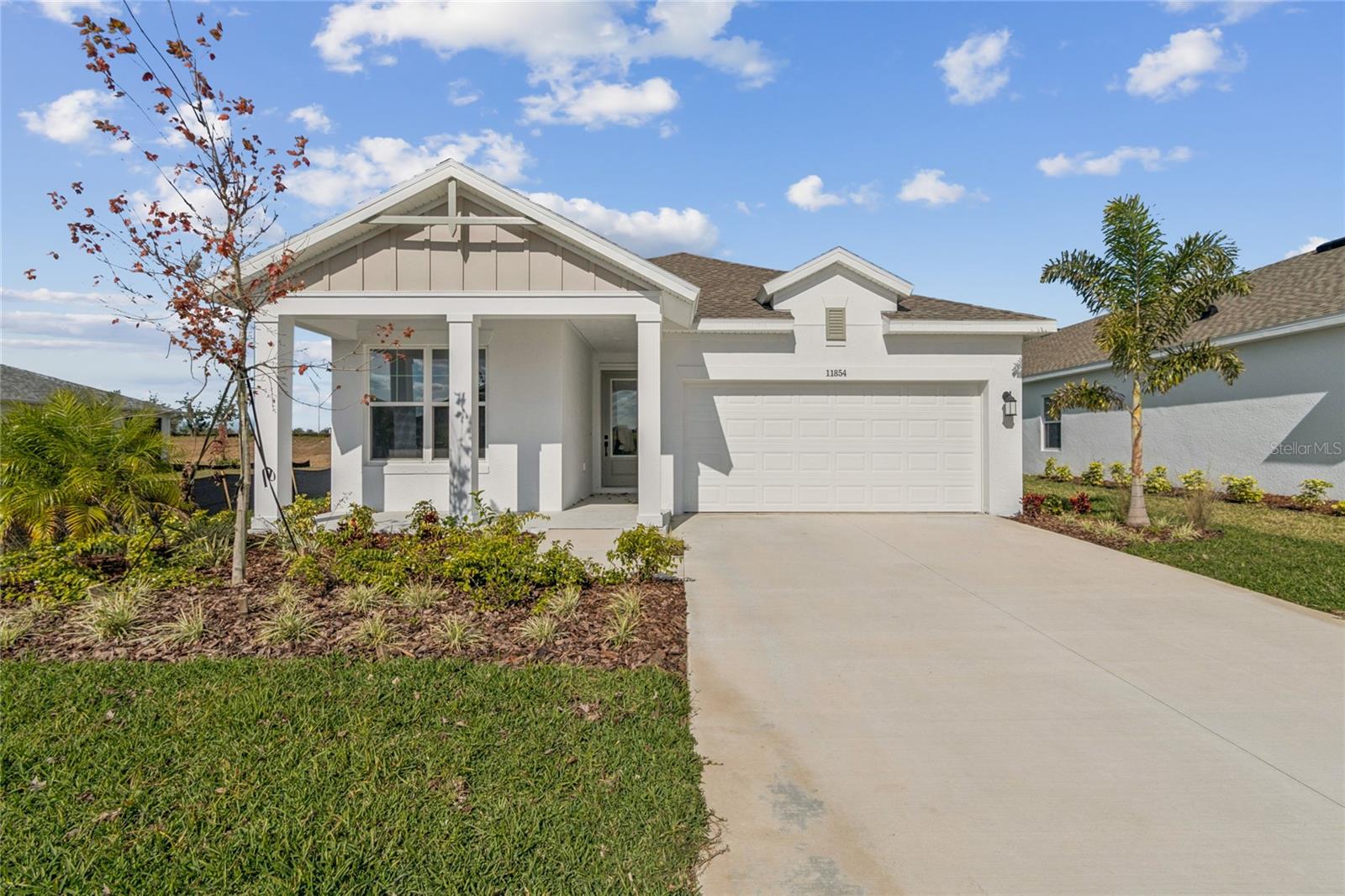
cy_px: 448
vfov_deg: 77.3
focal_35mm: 15
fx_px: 560
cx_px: 672
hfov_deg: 100.4
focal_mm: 10
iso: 100
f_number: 7.1
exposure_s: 1/4000
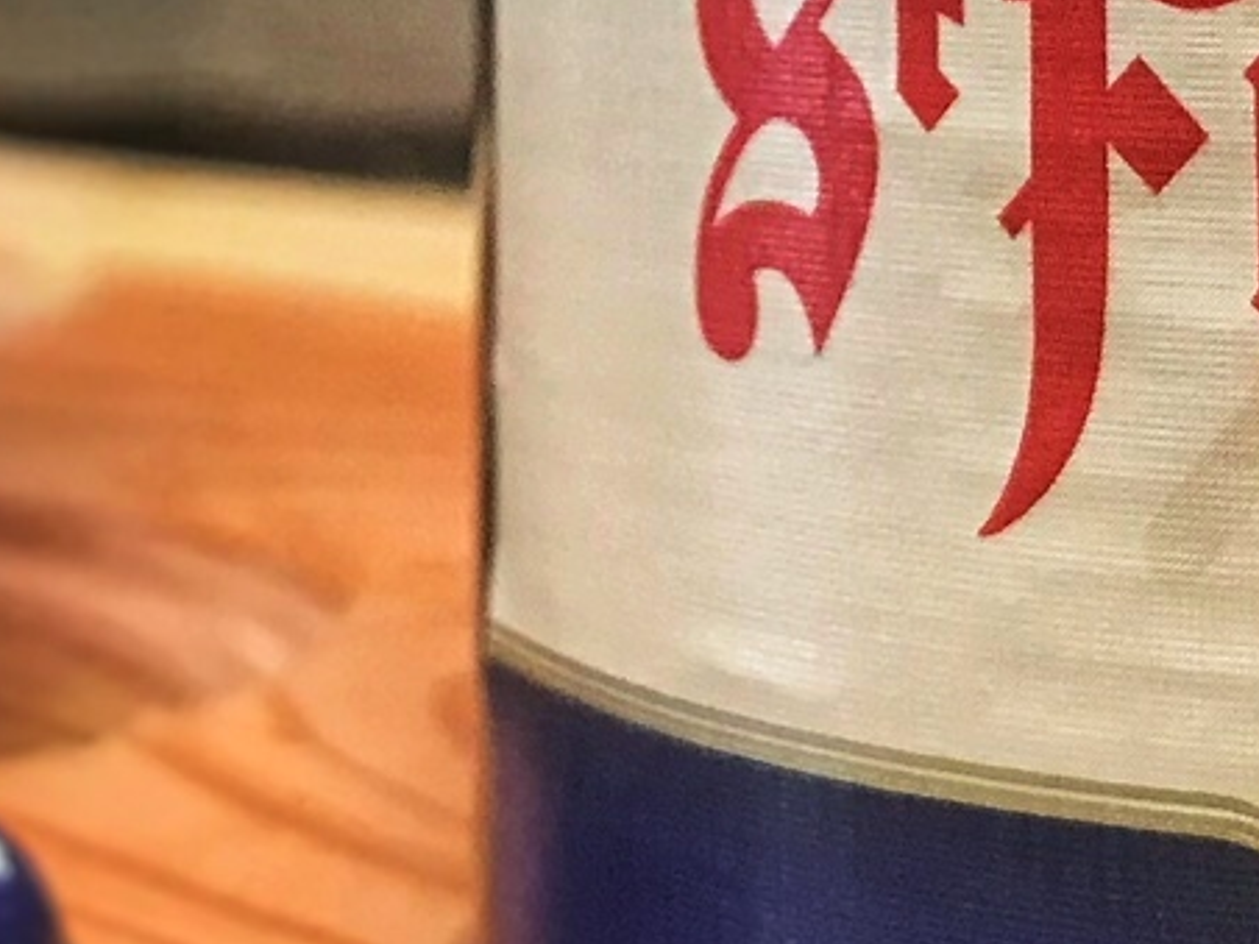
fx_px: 4546
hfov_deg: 15.8
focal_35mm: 125
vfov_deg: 11.4
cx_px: 674
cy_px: -462
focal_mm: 3.99
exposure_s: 1/17
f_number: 1.8
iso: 50
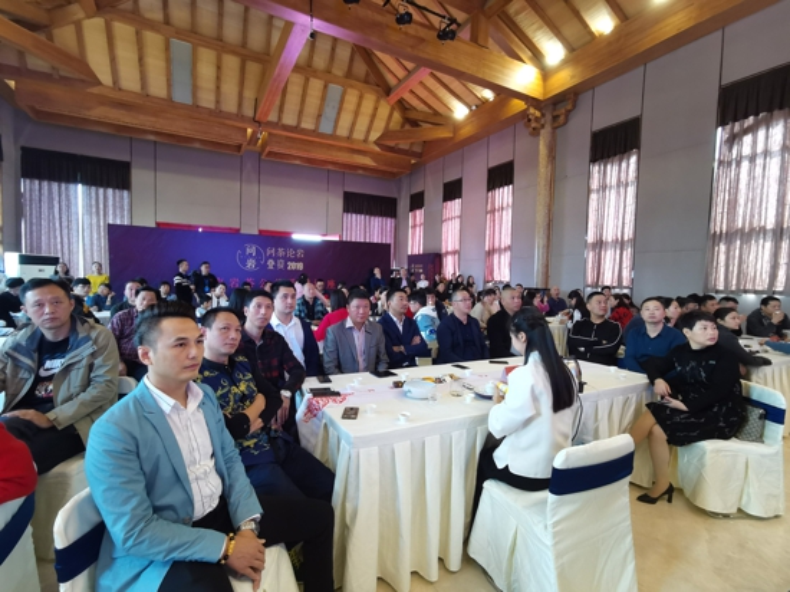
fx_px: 388
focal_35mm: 17
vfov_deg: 74.7
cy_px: 296
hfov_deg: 91.1
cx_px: 395
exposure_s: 1/33.3
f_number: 2.2
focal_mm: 2.26
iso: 320
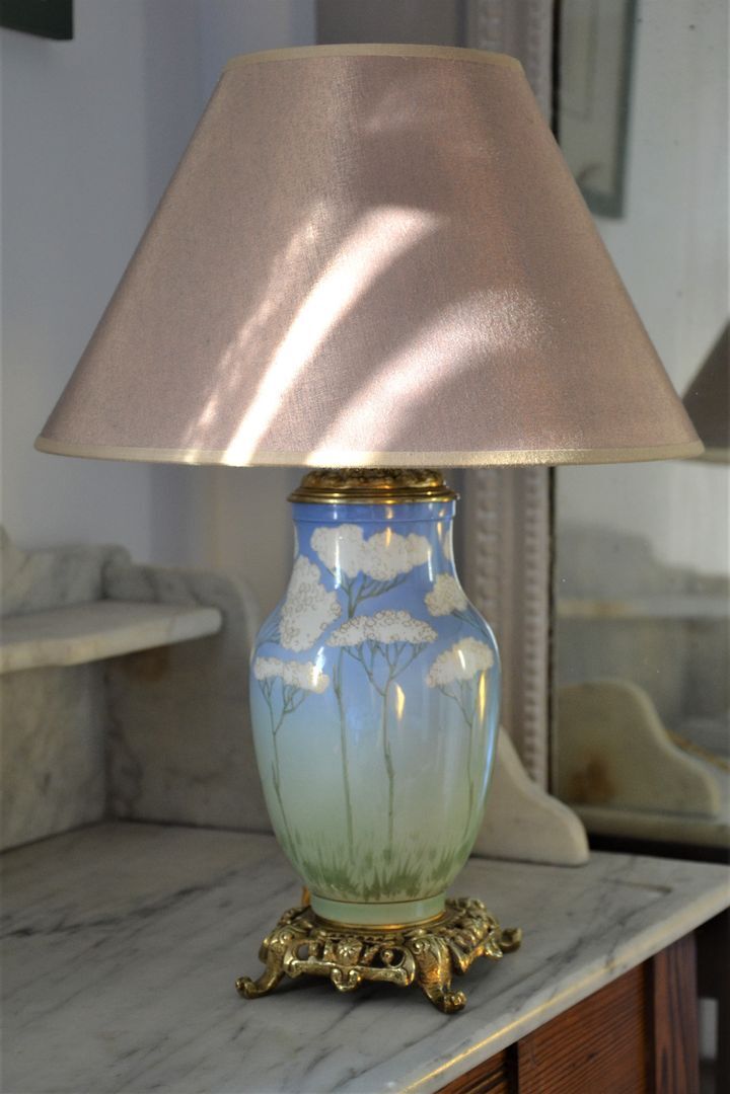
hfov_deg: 21.6
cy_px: 547
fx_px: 1916
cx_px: 365
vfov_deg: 31.9
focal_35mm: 63
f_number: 4.8
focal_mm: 42
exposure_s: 1/60
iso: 900
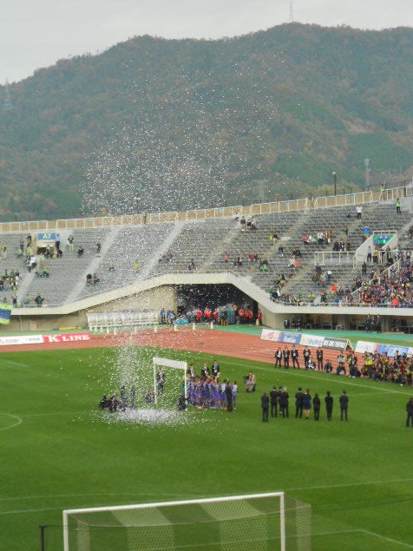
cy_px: 276
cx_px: 206
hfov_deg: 11.3
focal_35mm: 131
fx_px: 2085
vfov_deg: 15.1
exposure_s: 1/60
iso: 100
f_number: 6.5
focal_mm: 23
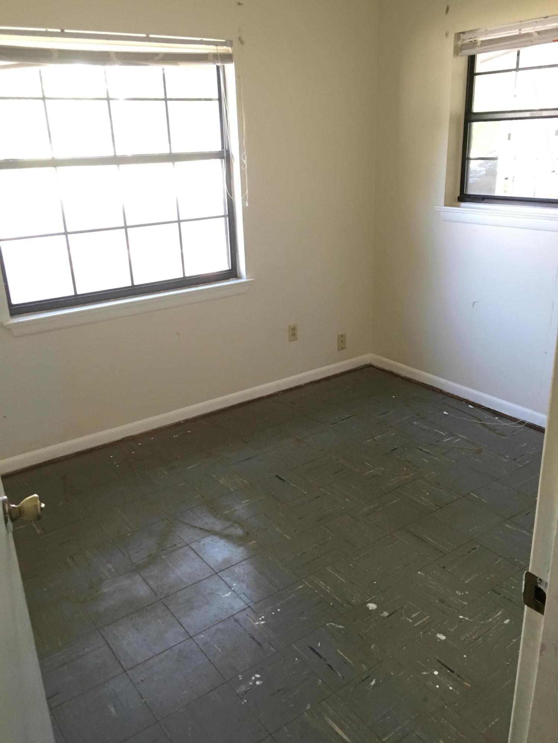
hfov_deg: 48.2
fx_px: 623
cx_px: 279
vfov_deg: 61.7
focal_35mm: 29
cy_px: 372
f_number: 2.2
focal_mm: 4.15
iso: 64
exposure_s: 1/15
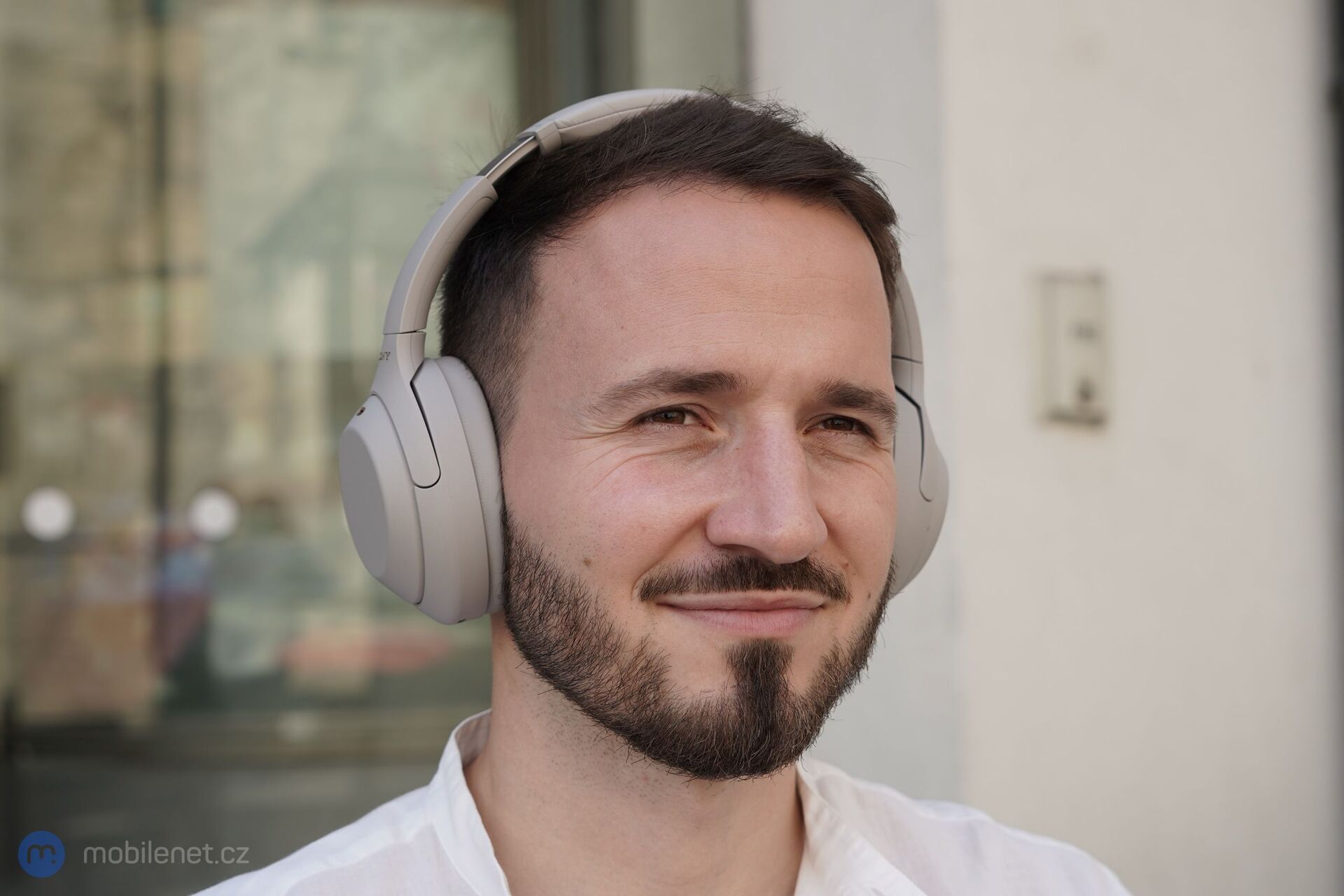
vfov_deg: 26.5
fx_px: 1904
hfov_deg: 38.9
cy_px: 448
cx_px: 672
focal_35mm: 51
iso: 100
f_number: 5
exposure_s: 1/160
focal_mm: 51
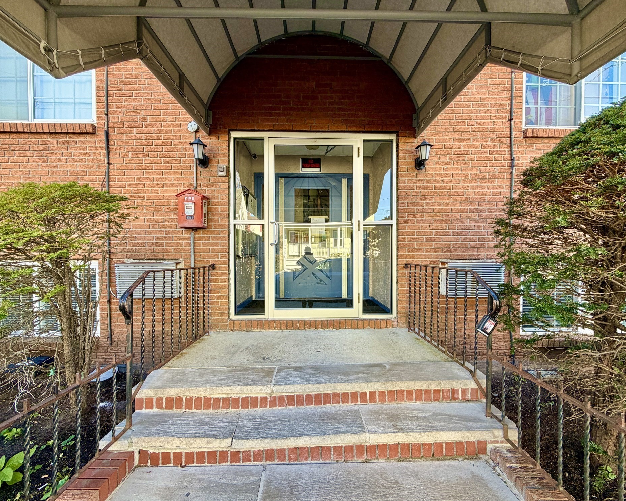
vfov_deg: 84.0
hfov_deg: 96.8
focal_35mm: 15
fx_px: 278
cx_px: 318
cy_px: 257
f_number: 2.2
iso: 64
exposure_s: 1/121
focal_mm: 2.22
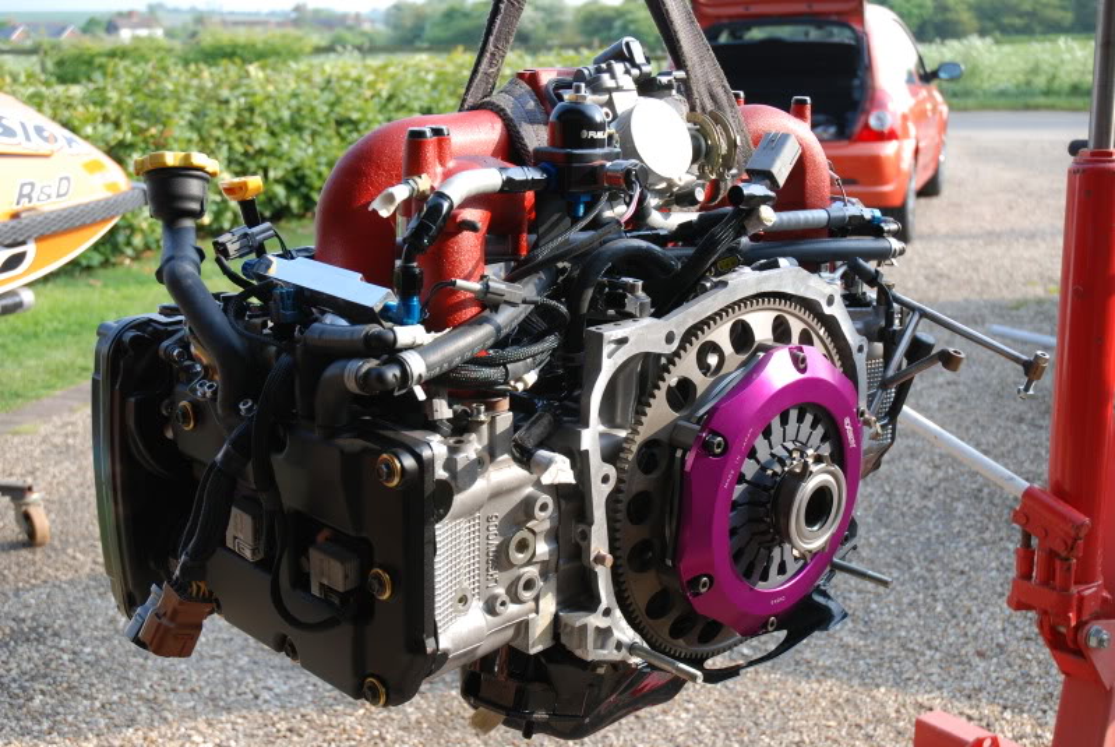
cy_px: 374
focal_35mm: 46
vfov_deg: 29.0
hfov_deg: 42.3
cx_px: 558
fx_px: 1442
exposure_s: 1/160
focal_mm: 31
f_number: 6.3
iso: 160
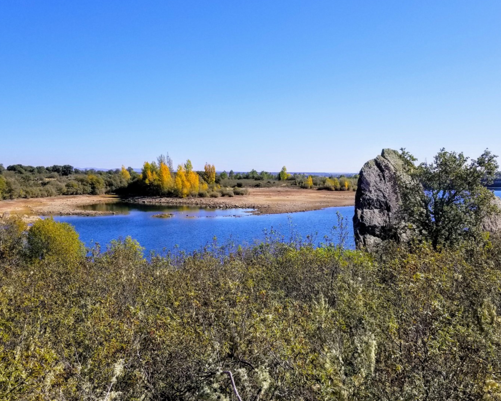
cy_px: 229
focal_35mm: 38
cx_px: 263
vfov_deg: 39.1
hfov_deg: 47.9
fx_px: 563
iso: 50
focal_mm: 4.3
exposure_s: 1/2832
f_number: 1.7
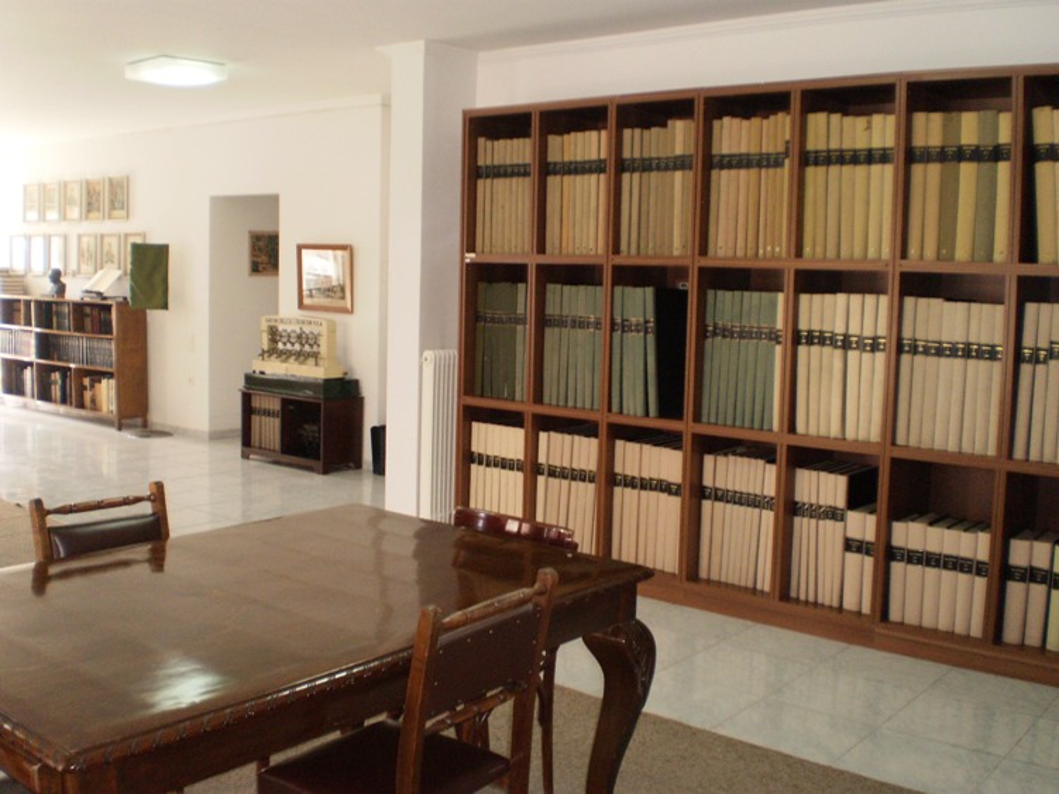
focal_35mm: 36
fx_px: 1101
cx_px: 530
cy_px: 397
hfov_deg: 51.4
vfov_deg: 39.6
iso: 200
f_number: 3.1
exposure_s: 1/30
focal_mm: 6.3
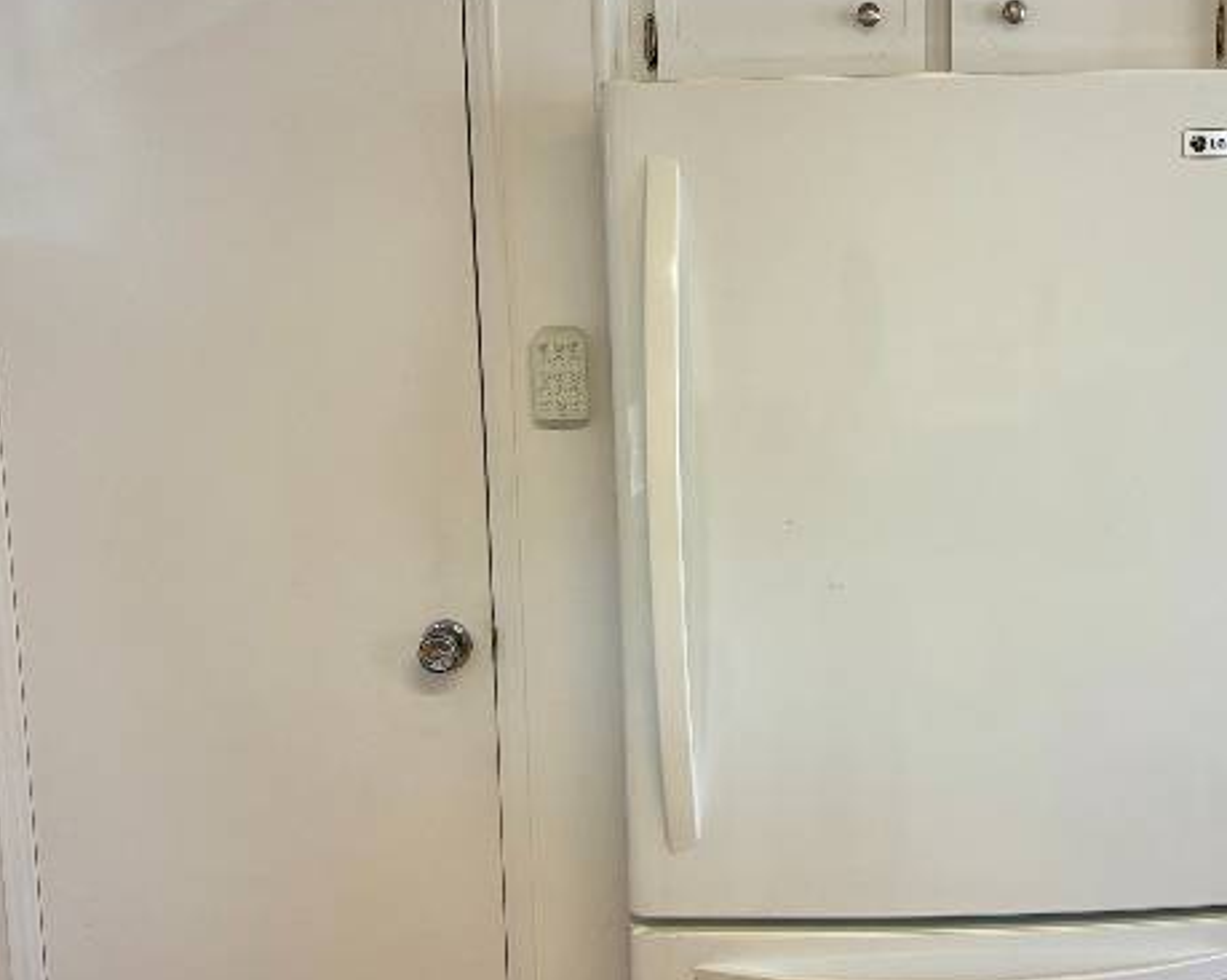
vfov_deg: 32.0
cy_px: 557
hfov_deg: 39.0
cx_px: 829
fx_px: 1706
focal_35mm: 47
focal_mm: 5.96
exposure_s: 1/60
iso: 100
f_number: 1.6
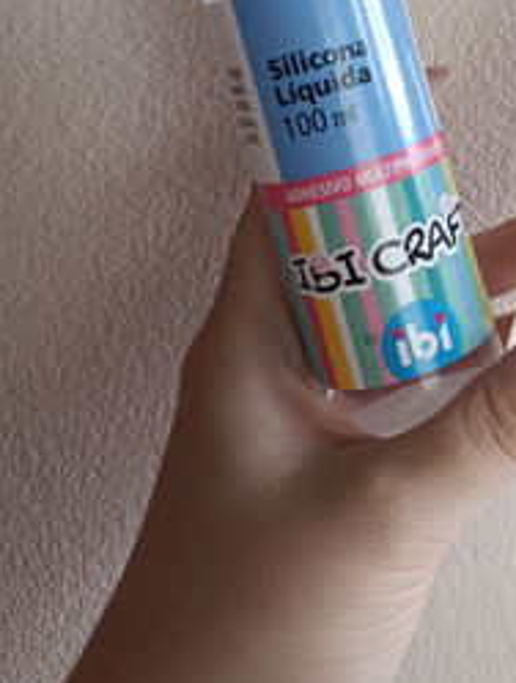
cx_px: 500
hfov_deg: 28.2
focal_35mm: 49
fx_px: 970
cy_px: 21
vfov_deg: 35.6
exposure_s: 1/100
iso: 173
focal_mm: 6.11
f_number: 1.65
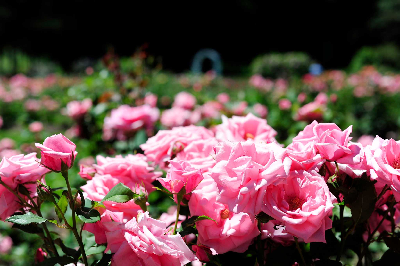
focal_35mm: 50
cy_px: 133
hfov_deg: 39.6
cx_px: 200
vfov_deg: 26.9
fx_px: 555
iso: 200
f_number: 5.6
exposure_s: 1/1250
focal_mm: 50
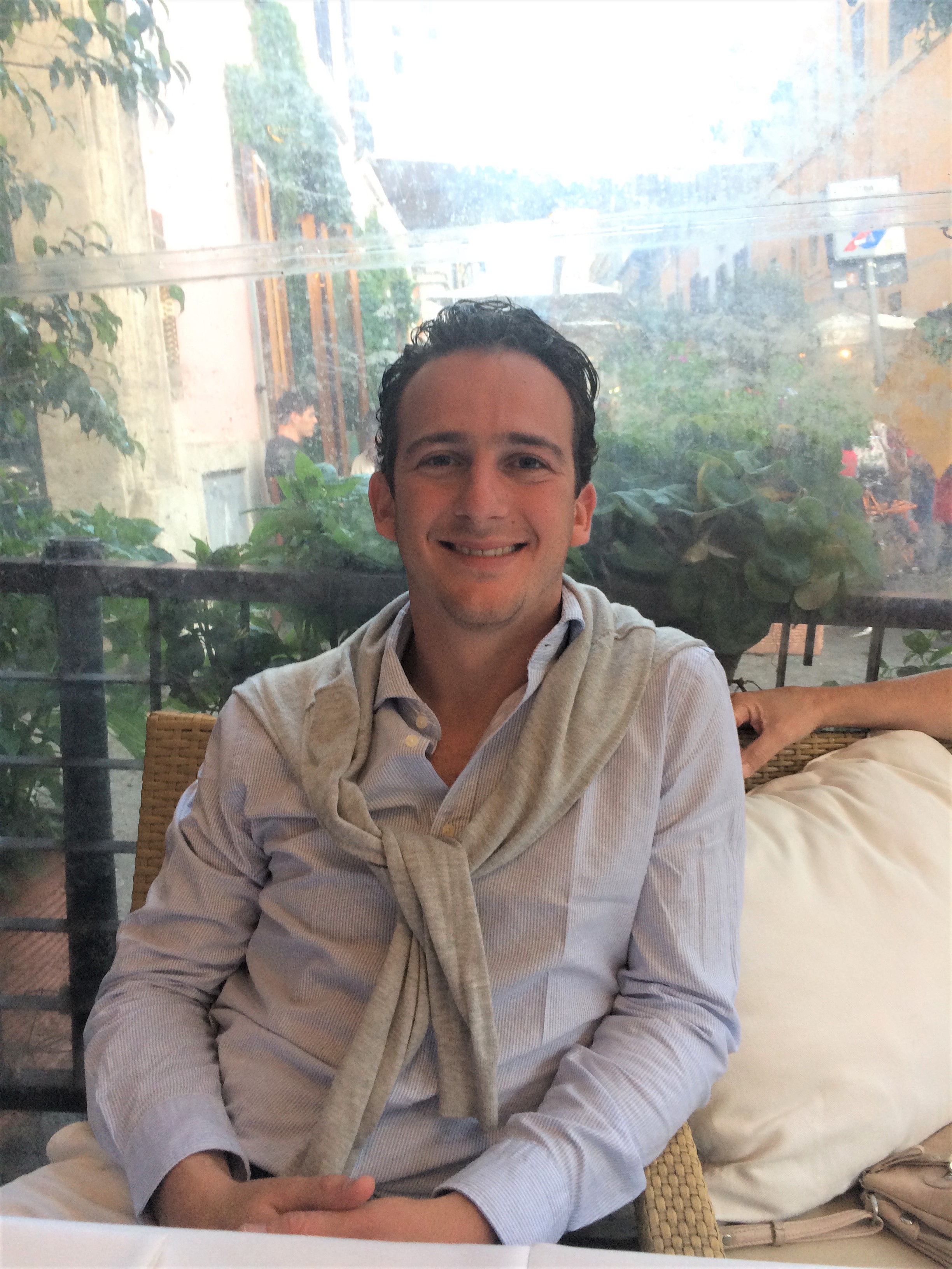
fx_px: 1063
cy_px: 634
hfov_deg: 48.2
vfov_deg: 61.7
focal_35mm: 29
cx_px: 476
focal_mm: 4.15
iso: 100
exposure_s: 1/33
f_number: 2.2
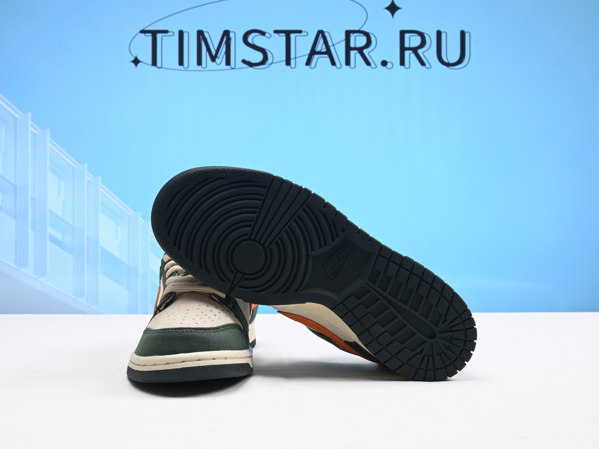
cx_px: 258
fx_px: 710
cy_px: 227
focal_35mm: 41
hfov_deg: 45.7
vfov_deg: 35.1
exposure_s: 1/2
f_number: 16
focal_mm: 37
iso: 100
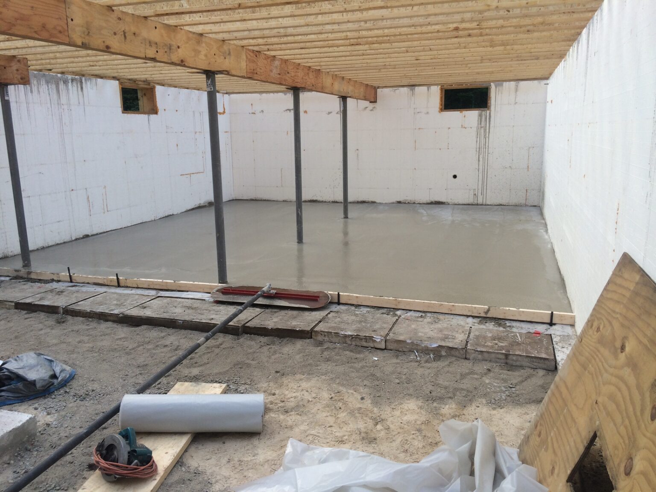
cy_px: 246
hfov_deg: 60.0
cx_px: 328
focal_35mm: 30
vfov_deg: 46.8
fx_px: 569
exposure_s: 1/146
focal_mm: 4.12
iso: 32
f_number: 2.2
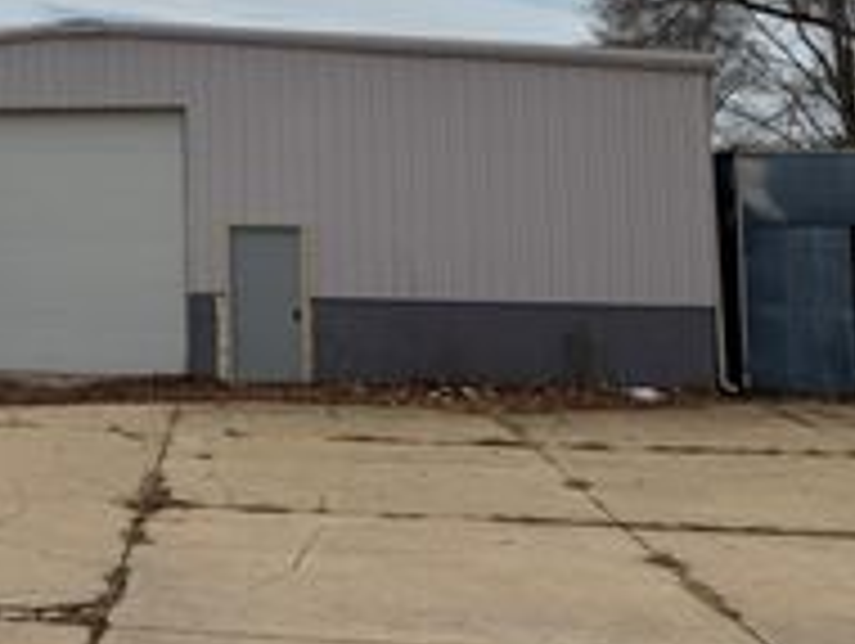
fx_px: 1558
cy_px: 61
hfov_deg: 27.8
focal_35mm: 63
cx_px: -104
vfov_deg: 22.7
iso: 80
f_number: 1.78
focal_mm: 6.76
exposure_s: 1/7353
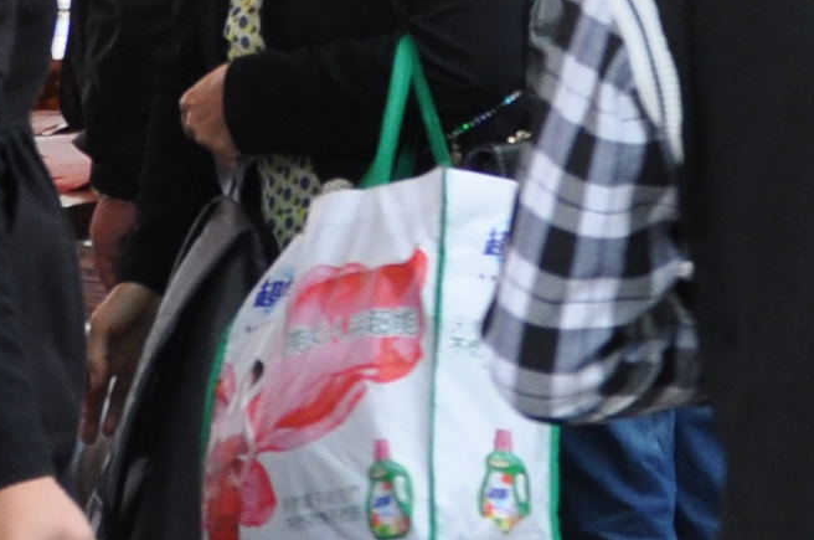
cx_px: 400
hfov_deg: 8.4
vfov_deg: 5.5
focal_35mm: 245
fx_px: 5536
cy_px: -343
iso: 400
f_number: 4.5
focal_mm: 25
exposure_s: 1/80
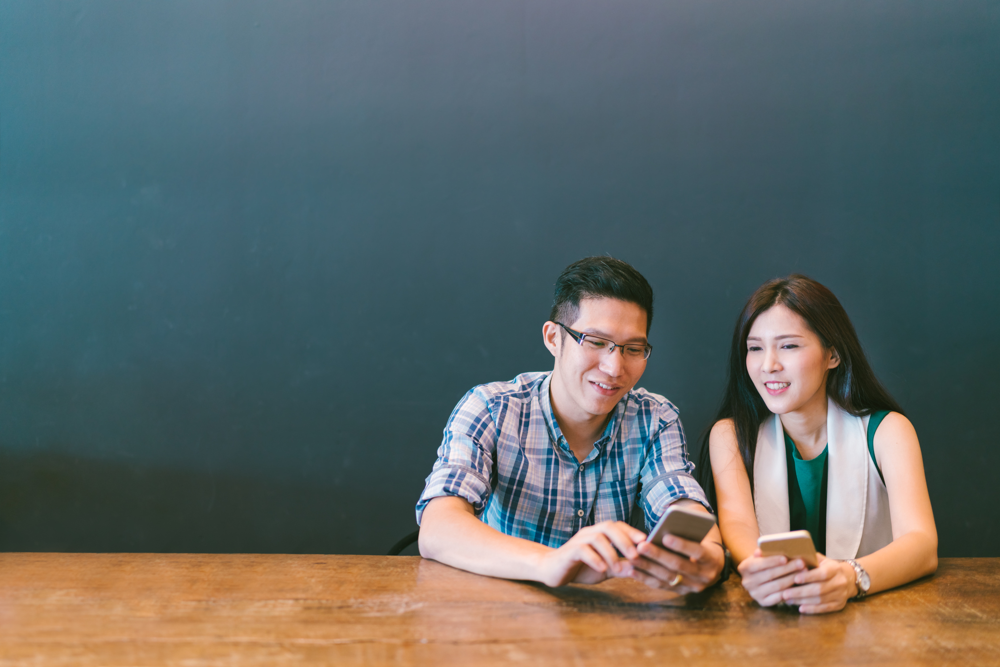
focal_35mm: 35
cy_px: 334
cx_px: 500
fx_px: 972
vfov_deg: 37.9
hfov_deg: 54.4
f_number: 1.4
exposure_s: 1/60
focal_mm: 35
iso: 250
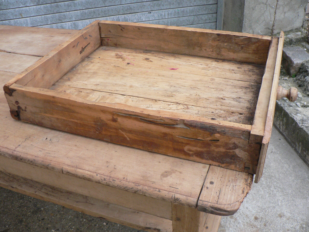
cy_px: 116
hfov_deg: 51.4
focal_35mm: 36
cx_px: 154
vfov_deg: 39.7
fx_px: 321
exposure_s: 1/30
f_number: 2.8
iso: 200
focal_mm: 6
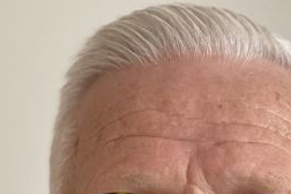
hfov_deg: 15.8
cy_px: 345
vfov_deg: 10.1
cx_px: 200
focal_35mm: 129
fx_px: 1043
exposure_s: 1/100
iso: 200
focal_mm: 6
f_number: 2
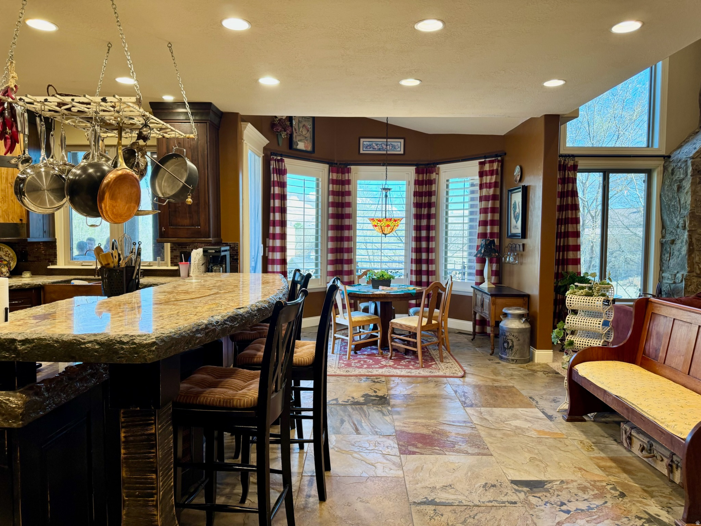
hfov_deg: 71.6
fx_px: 486
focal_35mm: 24
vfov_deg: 56.8
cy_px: 263
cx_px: 350
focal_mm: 6.76
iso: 125
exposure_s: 1/60
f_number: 1.78
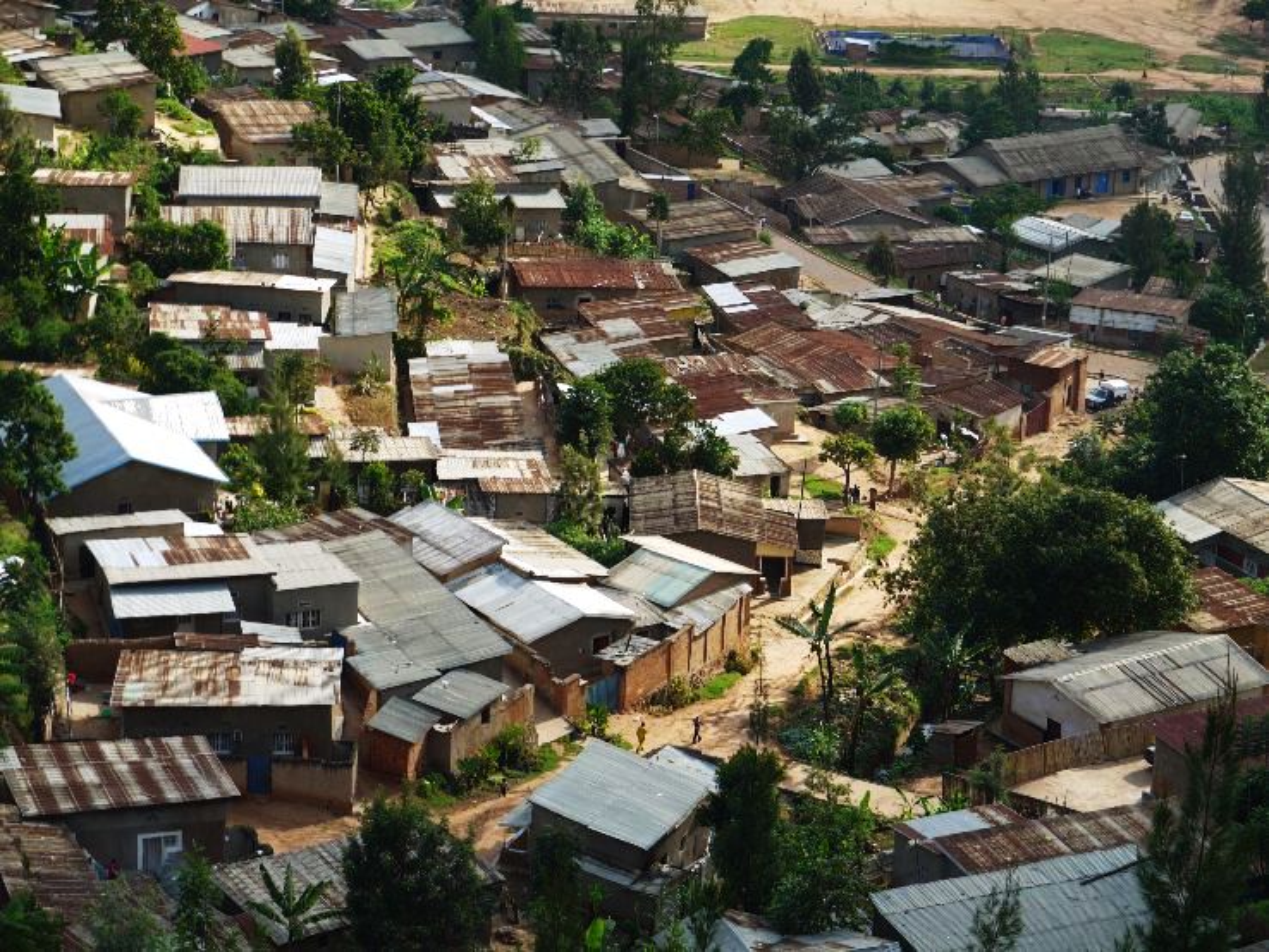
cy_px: 476
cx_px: 634
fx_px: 3300
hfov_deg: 21.8
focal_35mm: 90
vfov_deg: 16.4
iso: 100
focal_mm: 45
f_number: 5.6
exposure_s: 1/100
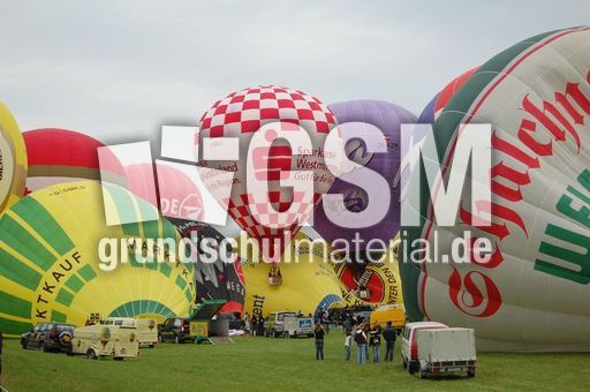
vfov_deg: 16.5
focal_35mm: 82
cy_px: 196
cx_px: 295
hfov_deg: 24.6
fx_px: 1350
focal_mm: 55
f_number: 6.3
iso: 200
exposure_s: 1/160
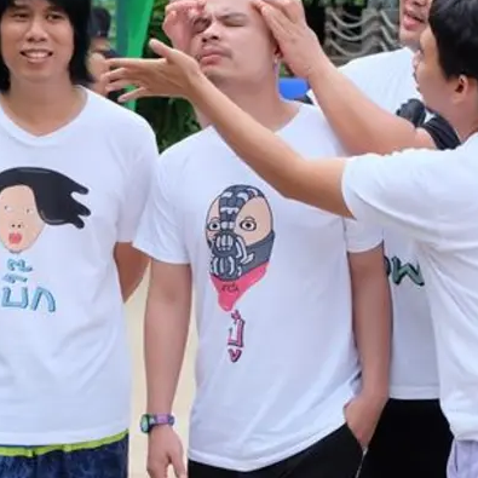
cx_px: 263
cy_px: 205
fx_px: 1781
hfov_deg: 15.3
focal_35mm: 114
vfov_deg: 15.3
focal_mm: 45.2
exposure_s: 1/250
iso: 400
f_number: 5.6
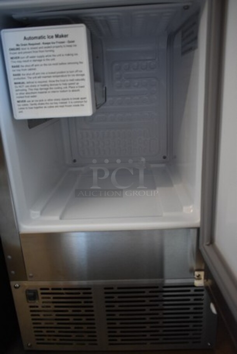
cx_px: 118
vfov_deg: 61.9
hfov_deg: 43.7
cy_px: 177
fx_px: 296
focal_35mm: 30
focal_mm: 20
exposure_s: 1/125
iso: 1400
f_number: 3.5
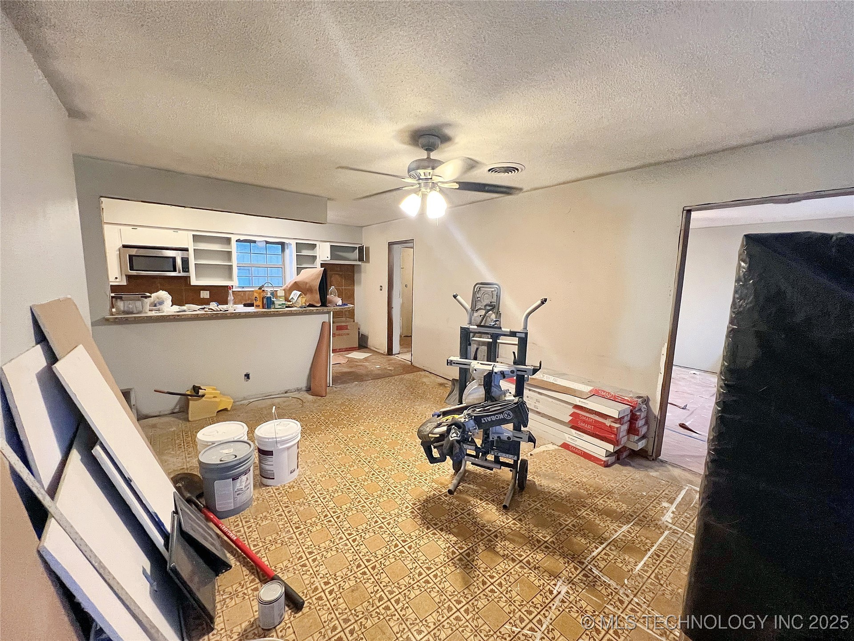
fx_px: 321
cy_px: 320
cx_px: 427
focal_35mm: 13
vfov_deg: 89.9
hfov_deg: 106.2
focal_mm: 1.6
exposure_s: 1/60
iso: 400
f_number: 1.8
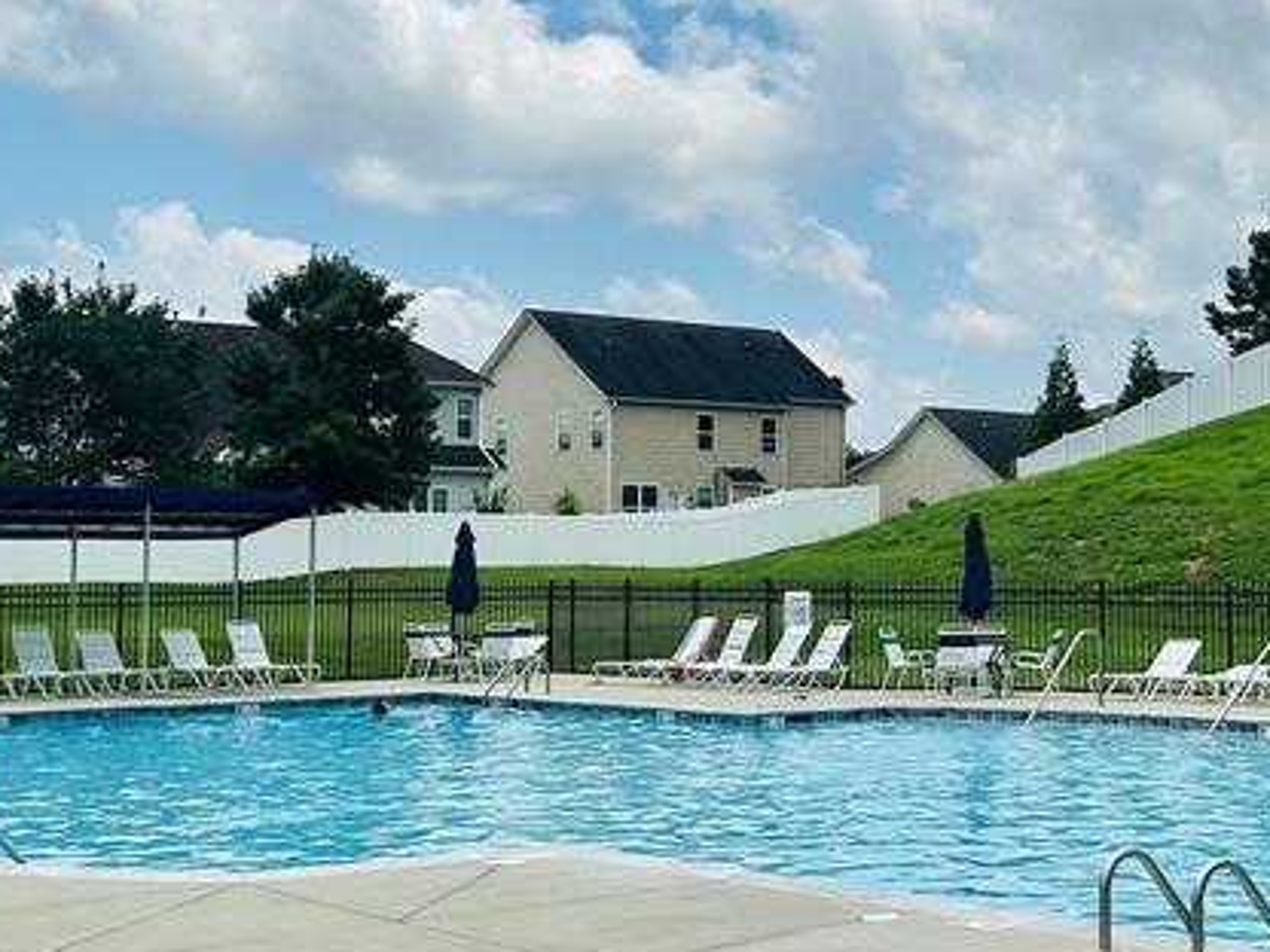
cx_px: 891
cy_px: 388
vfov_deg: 22.9
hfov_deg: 29.9
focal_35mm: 64
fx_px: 2348
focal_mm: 5.7
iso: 50
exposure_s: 1/8696
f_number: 1.5
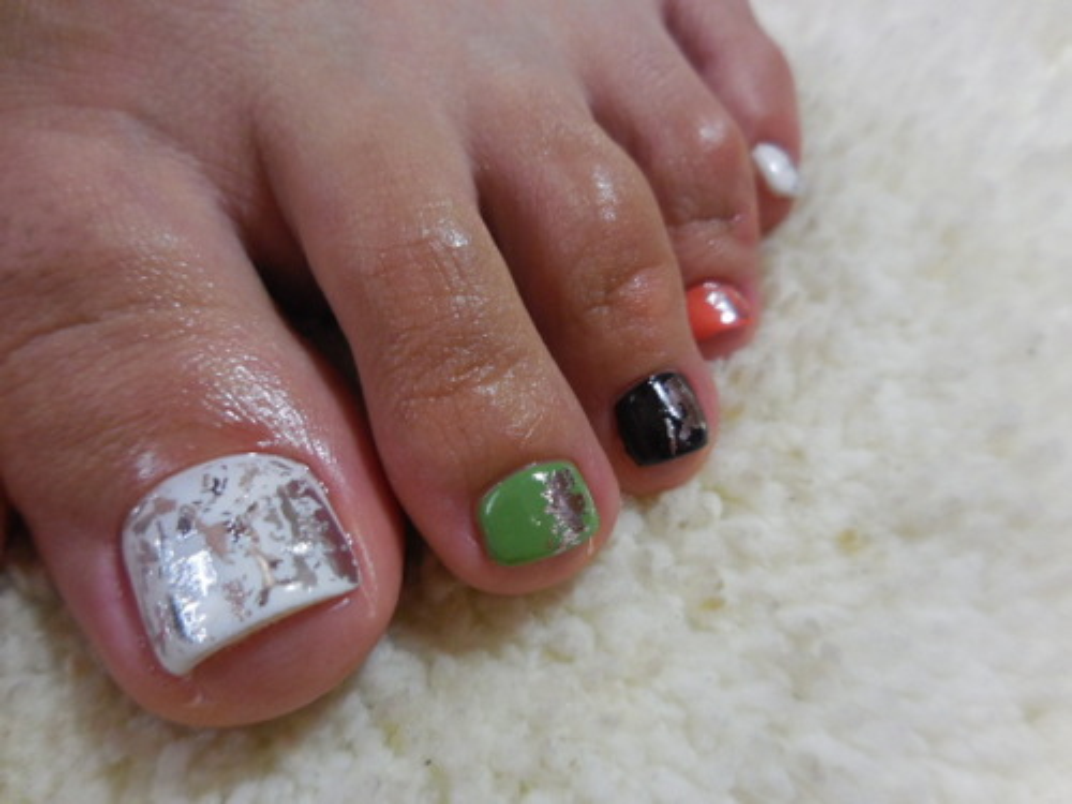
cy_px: 402
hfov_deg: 69.4
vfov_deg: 54.9
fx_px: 774
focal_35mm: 25
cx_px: 536
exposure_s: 1/30
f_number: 3.3
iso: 250
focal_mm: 4.5
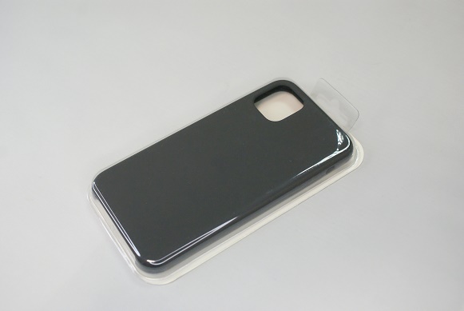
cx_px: 232
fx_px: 581
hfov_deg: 43.6
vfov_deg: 29.9
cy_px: 156
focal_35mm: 45
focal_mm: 30
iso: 1600
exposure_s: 1/160
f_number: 5
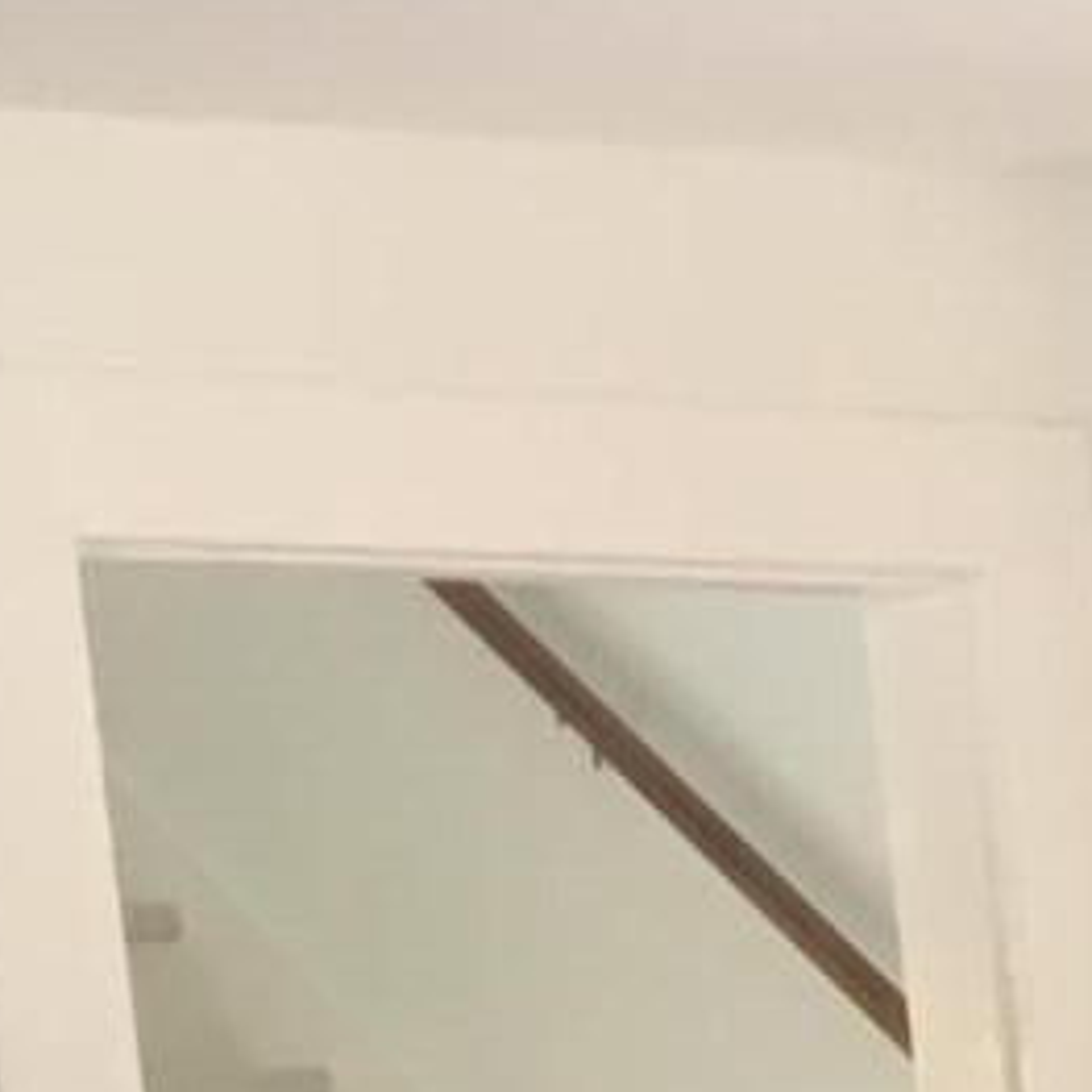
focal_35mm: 195
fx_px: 6960
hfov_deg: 8.4
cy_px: 2329
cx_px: 2363
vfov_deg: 8.4
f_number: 2.2
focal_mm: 4.15
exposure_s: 1/30
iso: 80
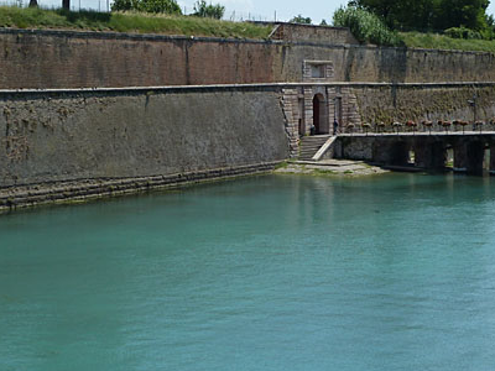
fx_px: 1115
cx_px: 270
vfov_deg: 18.8
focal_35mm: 78
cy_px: 98
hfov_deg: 25.0
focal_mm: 8.5
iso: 80
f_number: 5
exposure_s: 1/500
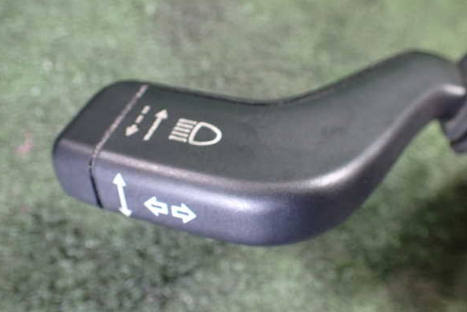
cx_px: 235
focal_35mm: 32
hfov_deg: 58.7
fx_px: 415
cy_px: 158
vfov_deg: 41.1
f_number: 2.3
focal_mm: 5.4
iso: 800
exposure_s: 1/30
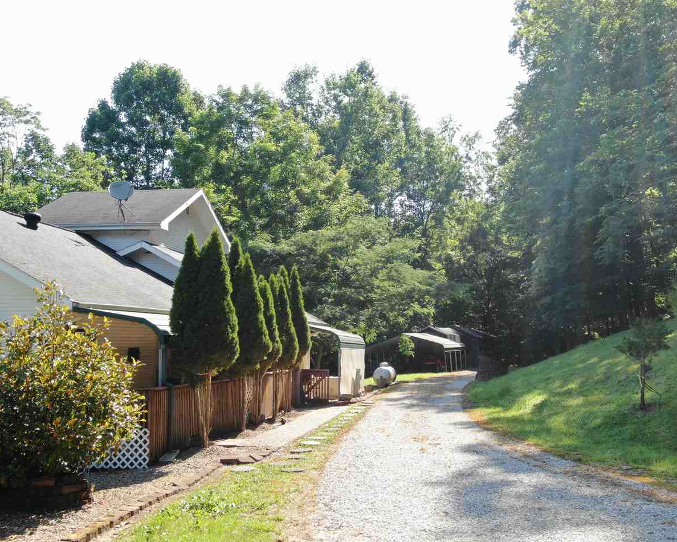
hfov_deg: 44.8
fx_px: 822
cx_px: 354
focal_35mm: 41
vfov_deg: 36.5
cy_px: 272
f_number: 3.4
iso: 100
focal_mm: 6.77
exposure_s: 1/213
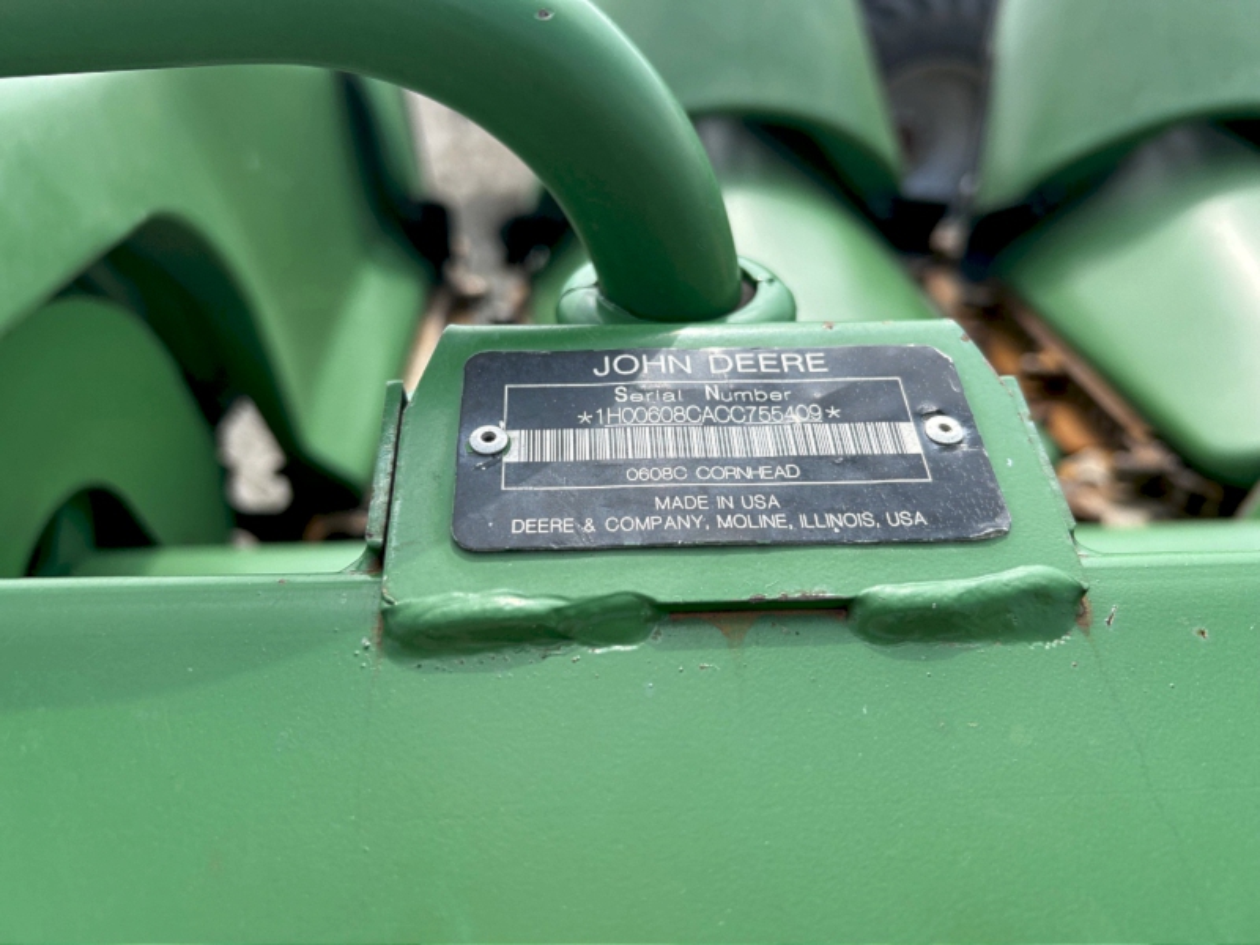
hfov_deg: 67.3
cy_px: 472
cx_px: 630
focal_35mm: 26
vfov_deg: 53.1
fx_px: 946
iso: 50
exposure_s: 1/1751
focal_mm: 5.7
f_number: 1.5
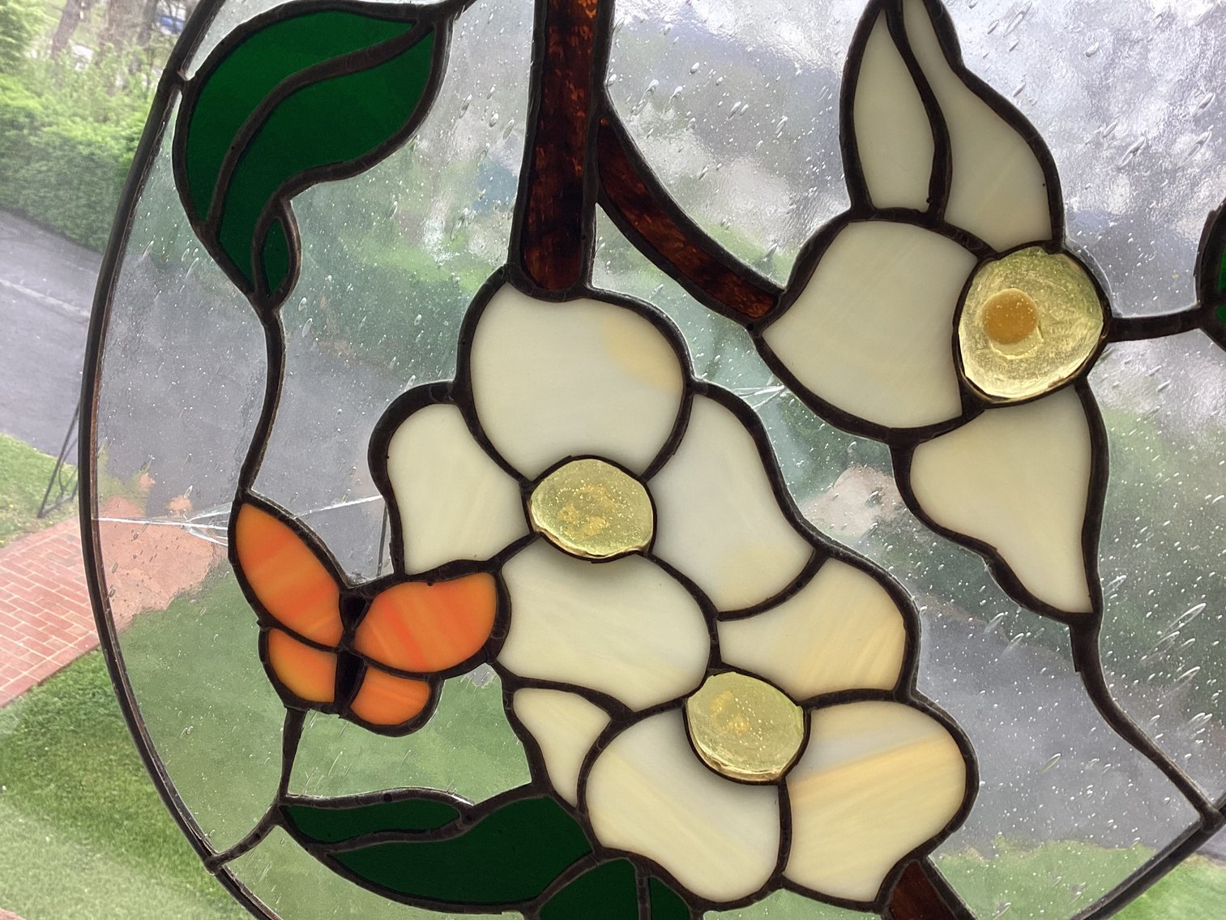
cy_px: 460
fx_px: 1098
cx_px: 613
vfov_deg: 45.4
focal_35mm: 31
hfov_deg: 58.3
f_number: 2.4
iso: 25
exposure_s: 1/169
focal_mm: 3.3
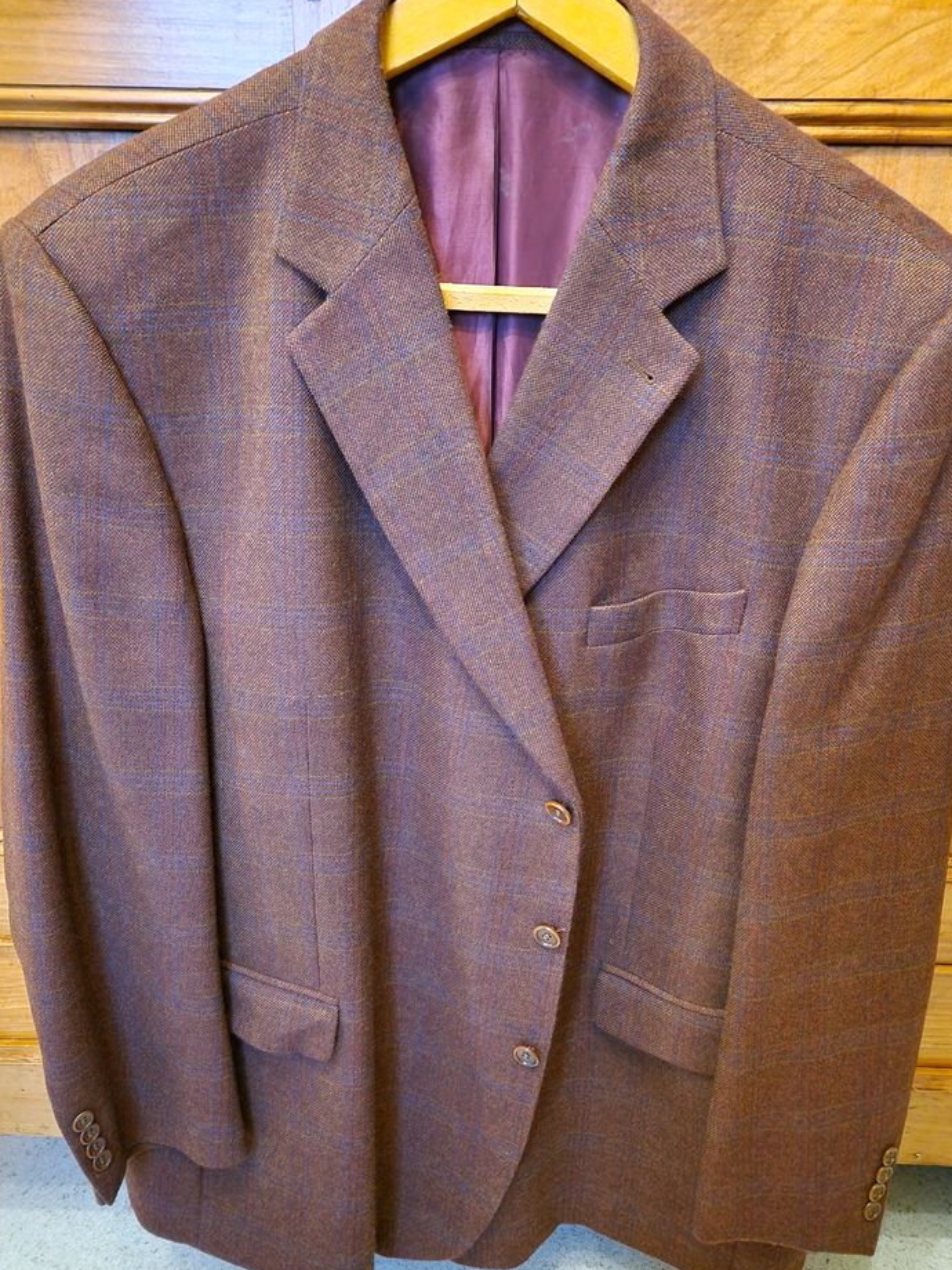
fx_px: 917
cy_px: 652
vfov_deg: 69.4
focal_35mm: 25
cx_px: 484
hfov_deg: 54.9
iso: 1600
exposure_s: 1/20
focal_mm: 5.4
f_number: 1.8
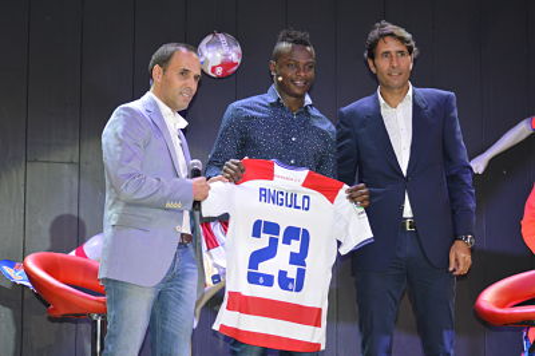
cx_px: 268
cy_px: 178
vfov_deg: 11.7
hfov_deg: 17.5
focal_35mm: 117
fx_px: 1737
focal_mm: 78
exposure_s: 1/60
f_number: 4
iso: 400
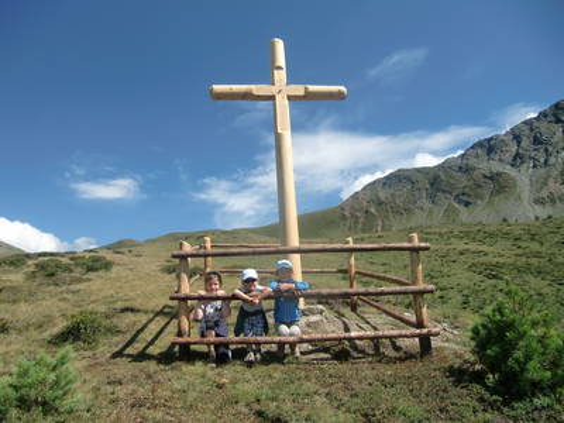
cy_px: 212
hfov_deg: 71.6
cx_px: 282
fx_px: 391
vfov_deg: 56.8
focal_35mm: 24
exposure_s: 1/800
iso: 64
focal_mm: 4.3
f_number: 3.2
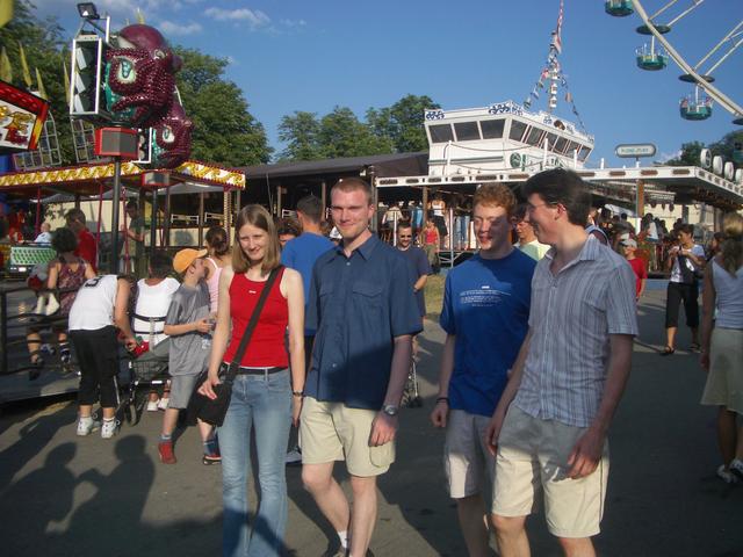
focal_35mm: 35
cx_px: 372
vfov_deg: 40.7
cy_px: 278
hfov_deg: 52.6
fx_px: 751
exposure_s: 1/640
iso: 50
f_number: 4.3
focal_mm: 5.8
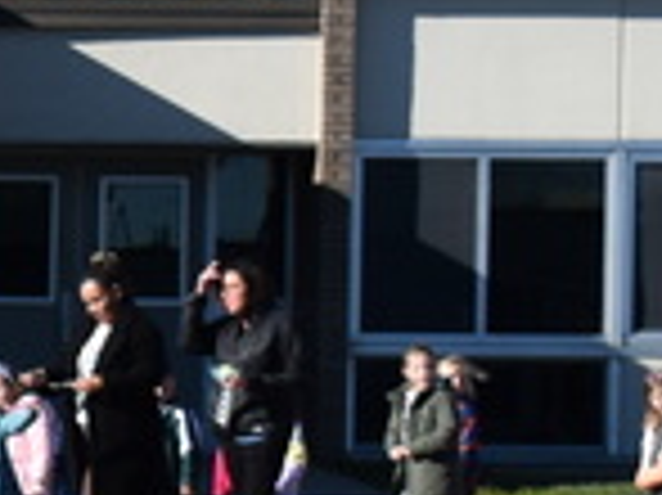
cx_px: -1410
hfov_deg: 5.4
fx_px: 6535
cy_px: 614
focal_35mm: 342
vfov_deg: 4.3
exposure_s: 1/2000
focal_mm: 34
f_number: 7.1
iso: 400
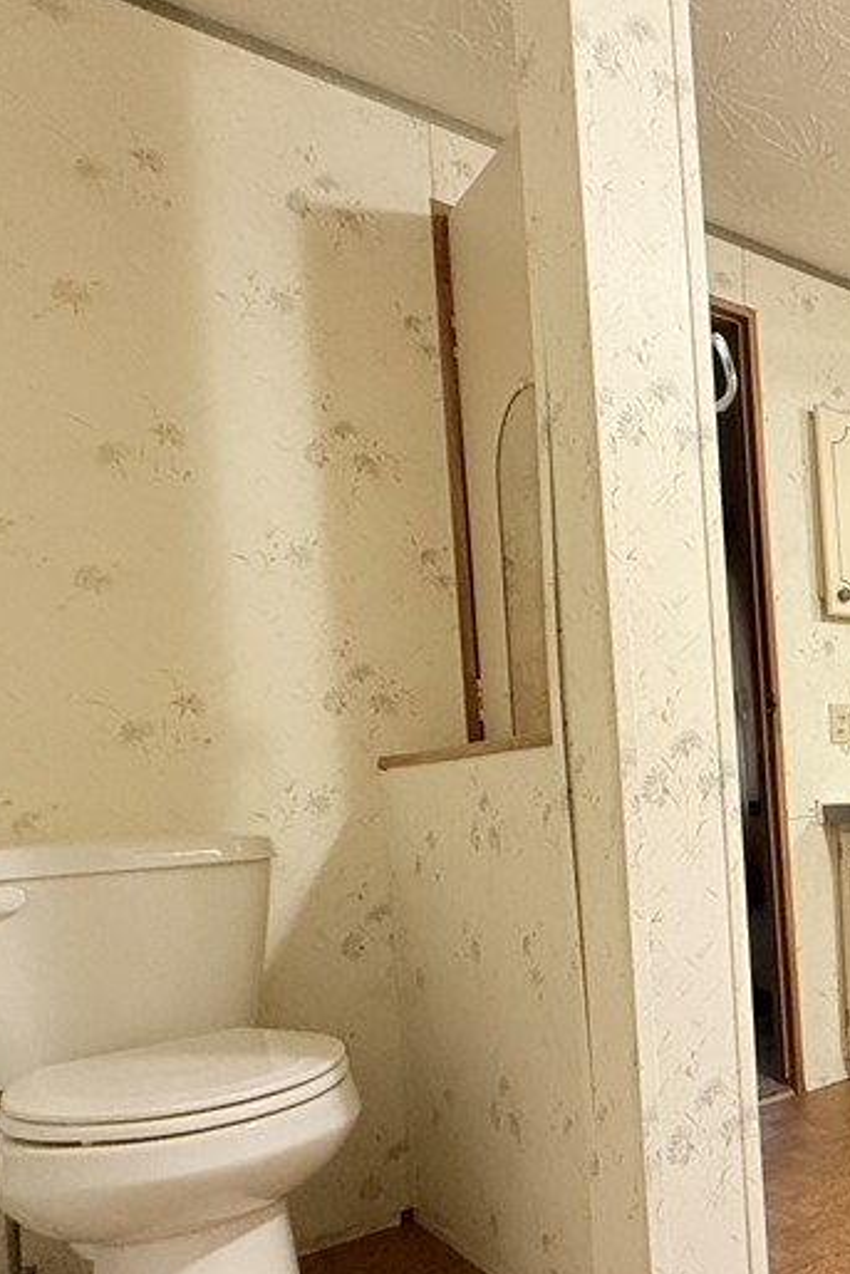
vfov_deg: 62.9
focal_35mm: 29
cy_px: 786
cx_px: 1080
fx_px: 1026
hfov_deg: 33.8
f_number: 2.2
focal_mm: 2.22
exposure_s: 1/60
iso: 320
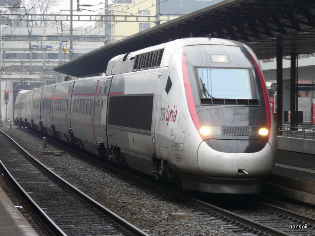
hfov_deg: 16.8
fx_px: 1064
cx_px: 158
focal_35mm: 117
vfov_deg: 12.6
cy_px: 118
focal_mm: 19.2
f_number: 4
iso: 100
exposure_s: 1/125
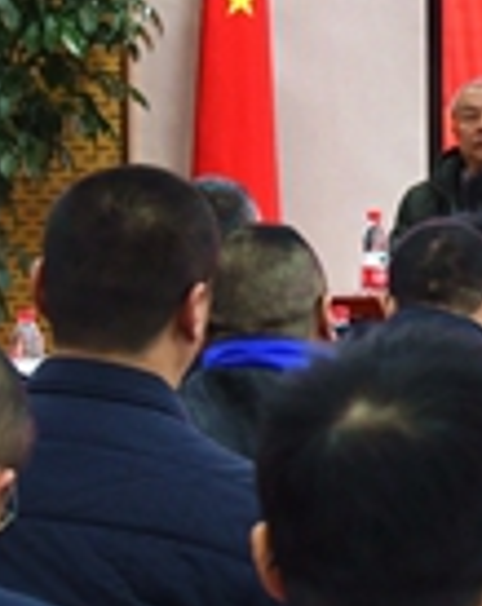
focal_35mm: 247
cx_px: 1185
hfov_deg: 6.0
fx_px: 4419
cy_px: 210
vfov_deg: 7.8
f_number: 6.3
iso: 1250
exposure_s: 1/100
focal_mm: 45
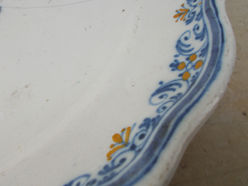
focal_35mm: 30
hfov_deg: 60.0
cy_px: 93
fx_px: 215
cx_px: 124
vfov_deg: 46.8
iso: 80
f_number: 3.4
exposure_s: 1/125
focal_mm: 5.3
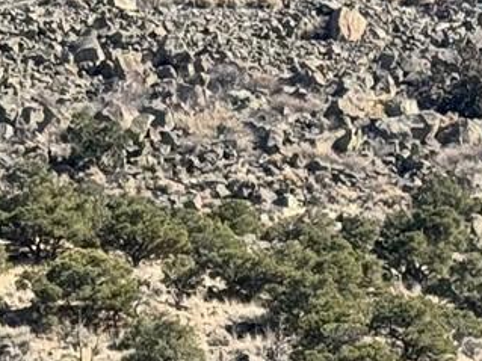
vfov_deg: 6.0
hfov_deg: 8.0
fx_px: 3354
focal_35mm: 241
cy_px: 724
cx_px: -270
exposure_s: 1/2179
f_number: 1.78
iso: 64
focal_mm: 6.76
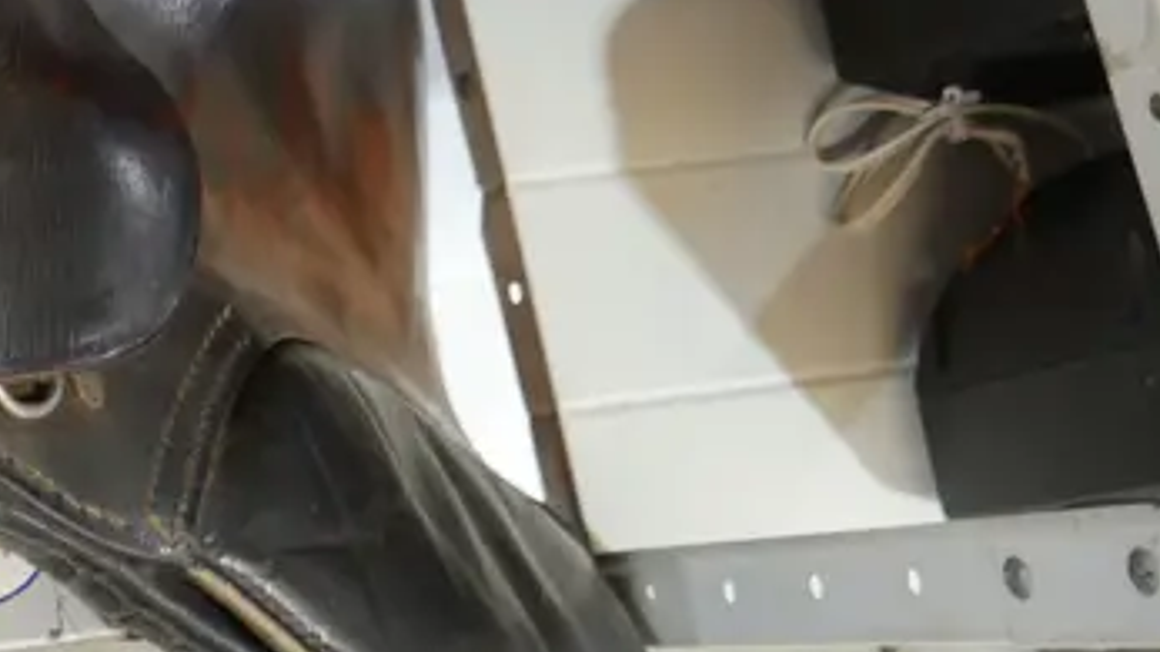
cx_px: -535
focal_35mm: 90
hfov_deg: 20.5
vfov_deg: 12.8
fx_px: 2768
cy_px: -283
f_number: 3.5
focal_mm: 14
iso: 800
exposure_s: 1/60
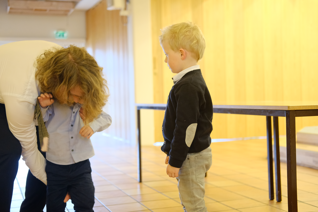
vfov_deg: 25.5
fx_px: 468
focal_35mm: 53
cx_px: 159
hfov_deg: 37.5
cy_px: 106
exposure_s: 1/100
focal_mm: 35
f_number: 2
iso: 2500
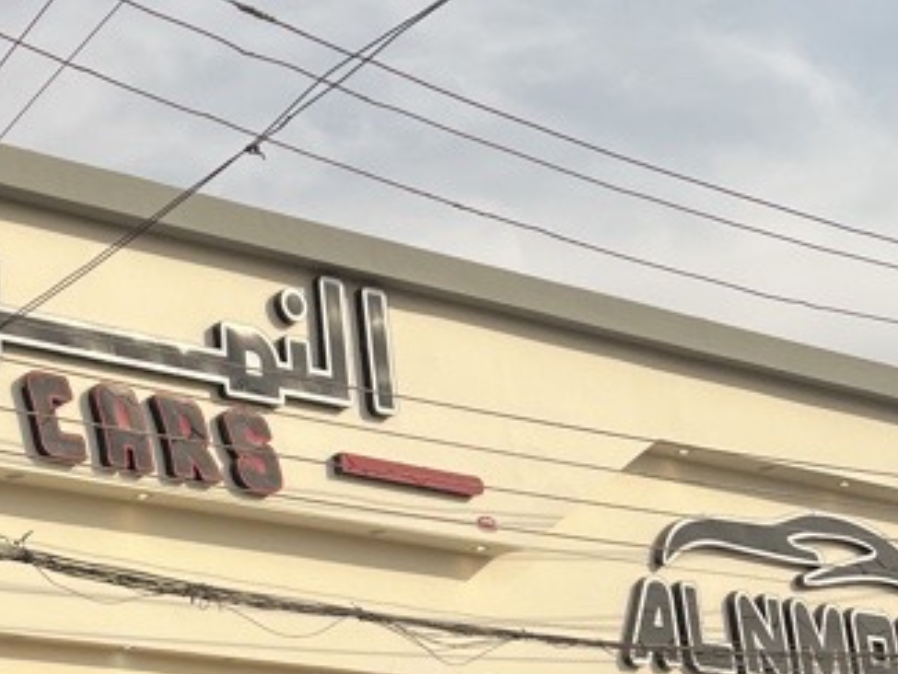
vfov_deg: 18.3
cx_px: -285
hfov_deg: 21.9
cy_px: 550
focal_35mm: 80
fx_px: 2076
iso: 50
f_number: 1.5
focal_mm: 5.7
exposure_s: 1/4630
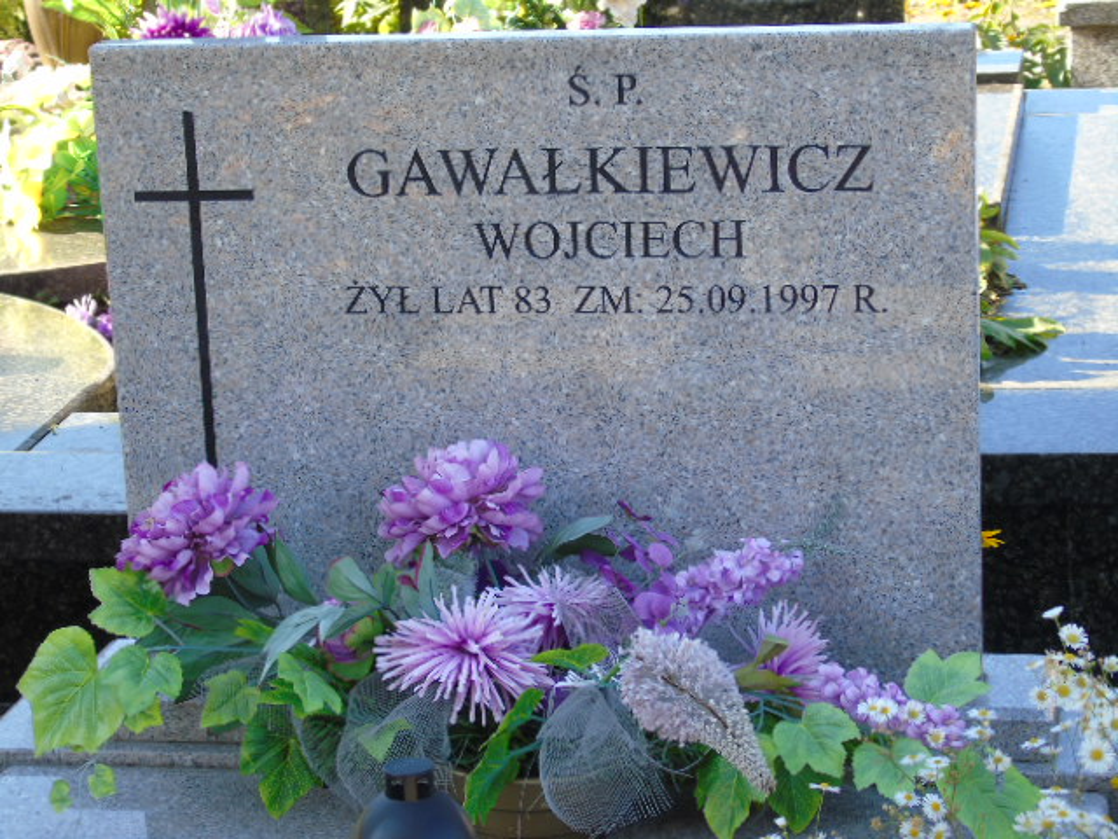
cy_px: 420
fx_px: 3036
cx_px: 559
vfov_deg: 15.7
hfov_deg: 20.9
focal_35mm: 94
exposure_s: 1/80
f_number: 4.3
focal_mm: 17
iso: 80
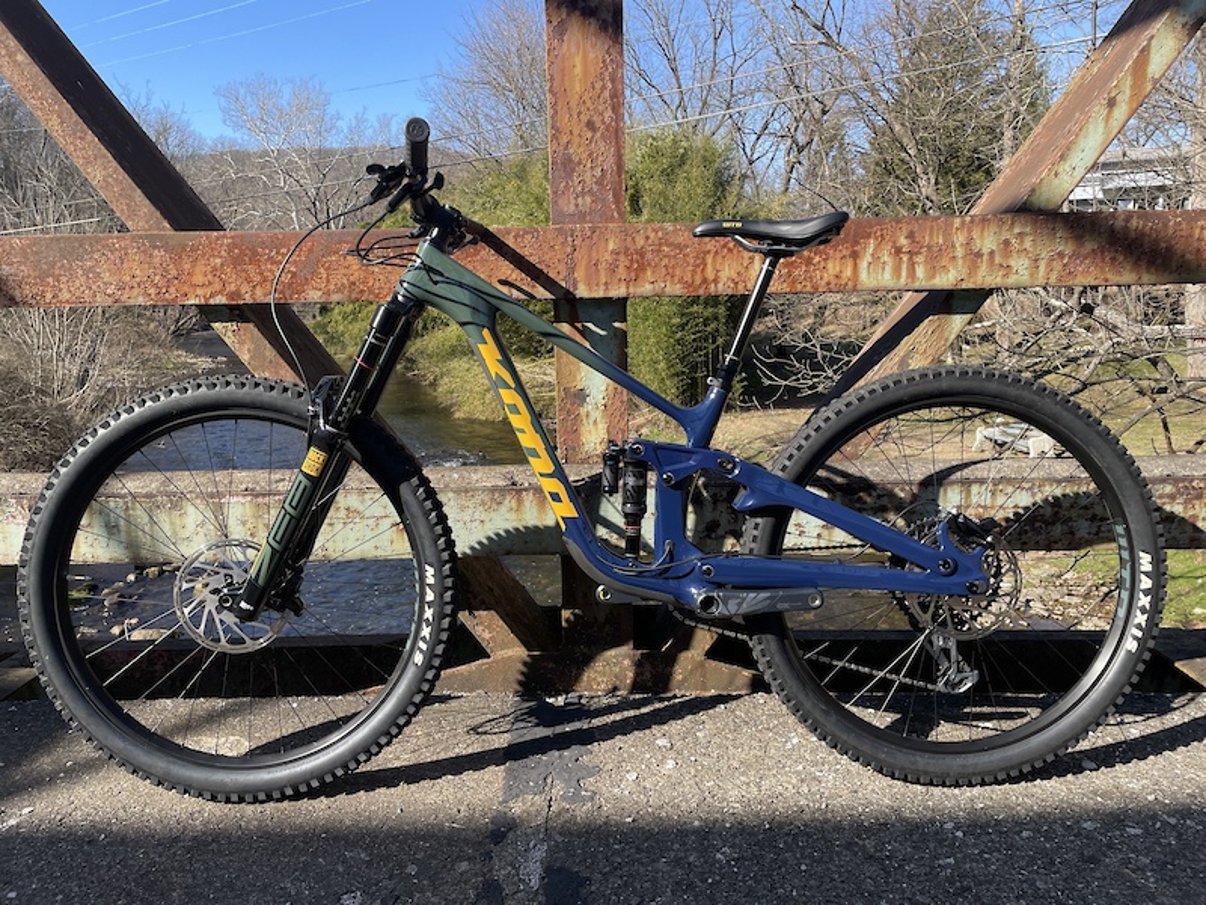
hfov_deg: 67.3
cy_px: 452
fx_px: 906
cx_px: 603
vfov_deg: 53.1
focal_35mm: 26
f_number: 1.6
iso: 32
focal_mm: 4.2
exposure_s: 1/1125
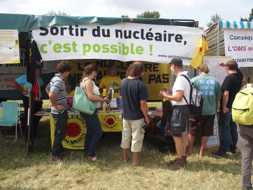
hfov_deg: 52.6
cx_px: 126
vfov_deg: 40.7
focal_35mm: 35
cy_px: 95
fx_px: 256
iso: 100
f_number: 4.5
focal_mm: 7.4
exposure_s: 1/500
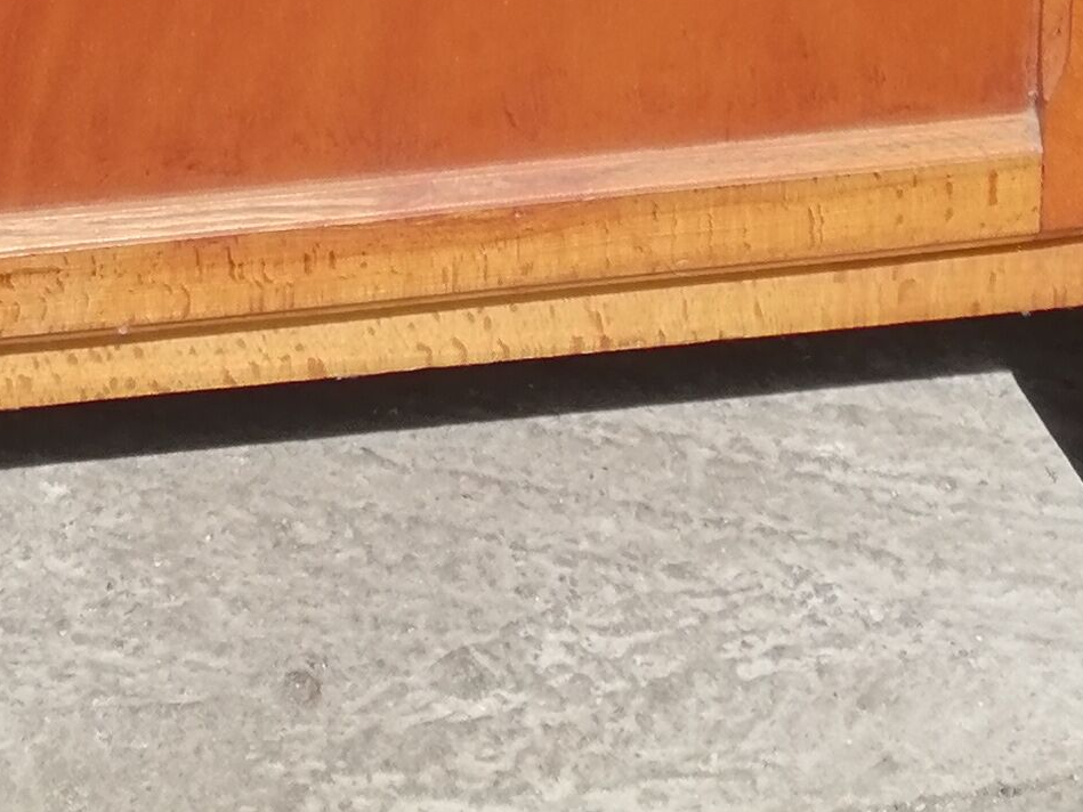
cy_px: -1513
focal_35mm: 114
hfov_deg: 17.3
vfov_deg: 10.1
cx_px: 478
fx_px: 3567
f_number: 1.8
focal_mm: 3.62
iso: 50
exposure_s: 1/1114
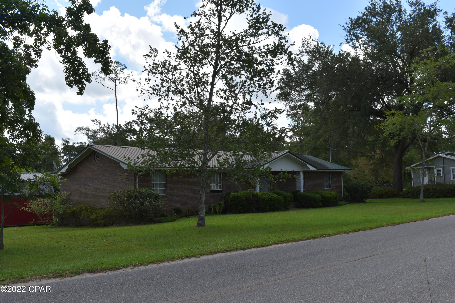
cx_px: 228
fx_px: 493
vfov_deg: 34.2
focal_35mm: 39
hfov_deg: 49.6
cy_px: 152
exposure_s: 1/200
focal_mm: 26
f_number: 9
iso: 100
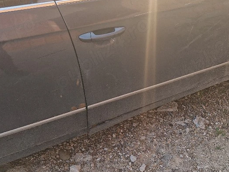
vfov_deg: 32.6
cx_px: 131
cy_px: 57
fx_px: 291
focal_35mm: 44
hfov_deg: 42.8
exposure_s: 1/182
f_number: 1.8
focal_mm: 5.54
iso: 50
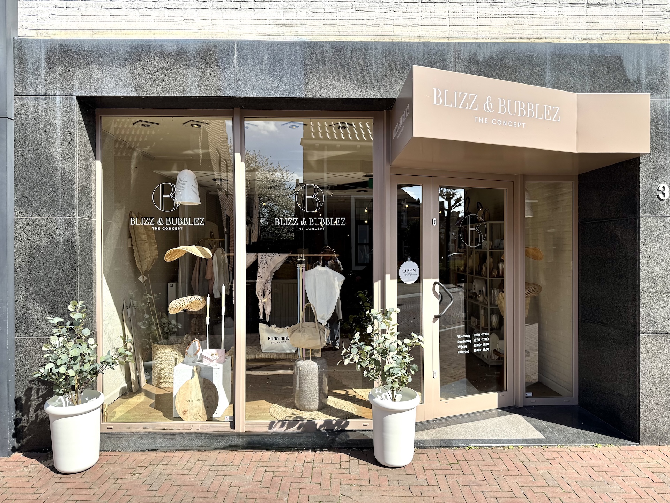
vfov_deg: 56.8
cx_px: 335
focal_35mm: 24
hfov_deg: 71.6
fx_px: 465
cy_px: 252
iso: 80
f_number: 1.78
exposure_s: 1/2331
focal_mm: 6.76
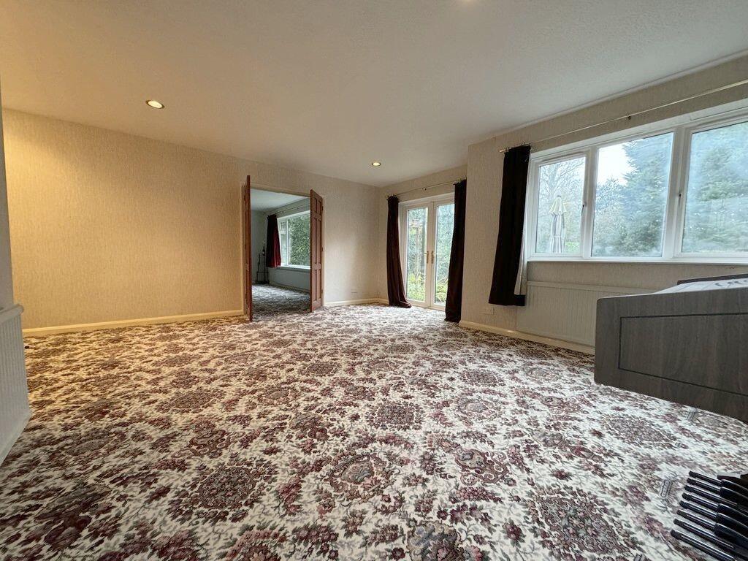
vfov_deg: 85.7
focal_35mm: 14
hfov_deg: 102.1
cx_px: 374
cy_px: 280
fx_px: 303
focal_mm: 2.22
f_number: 2.2
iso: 320
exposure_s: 1/50
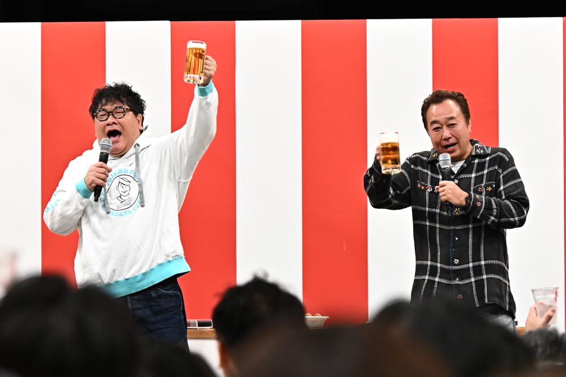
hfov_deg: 7.2
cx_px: 283
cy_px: 188
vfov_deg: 4.8
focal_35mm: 285
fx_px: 4481
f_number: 6.3
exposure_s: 1/125
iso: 2000
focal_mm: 190
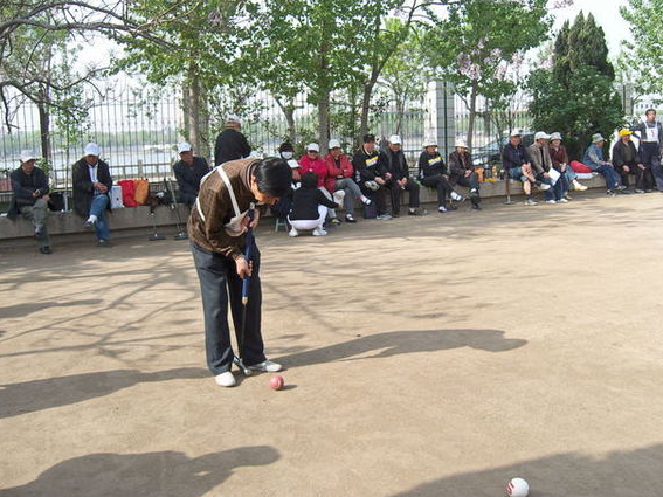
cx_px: 339
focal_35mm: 36
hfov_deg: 51.4
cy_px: 237
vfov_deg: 39.6
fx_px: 689
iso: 100
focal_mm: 7.3
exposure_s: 1/500
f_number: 2.8
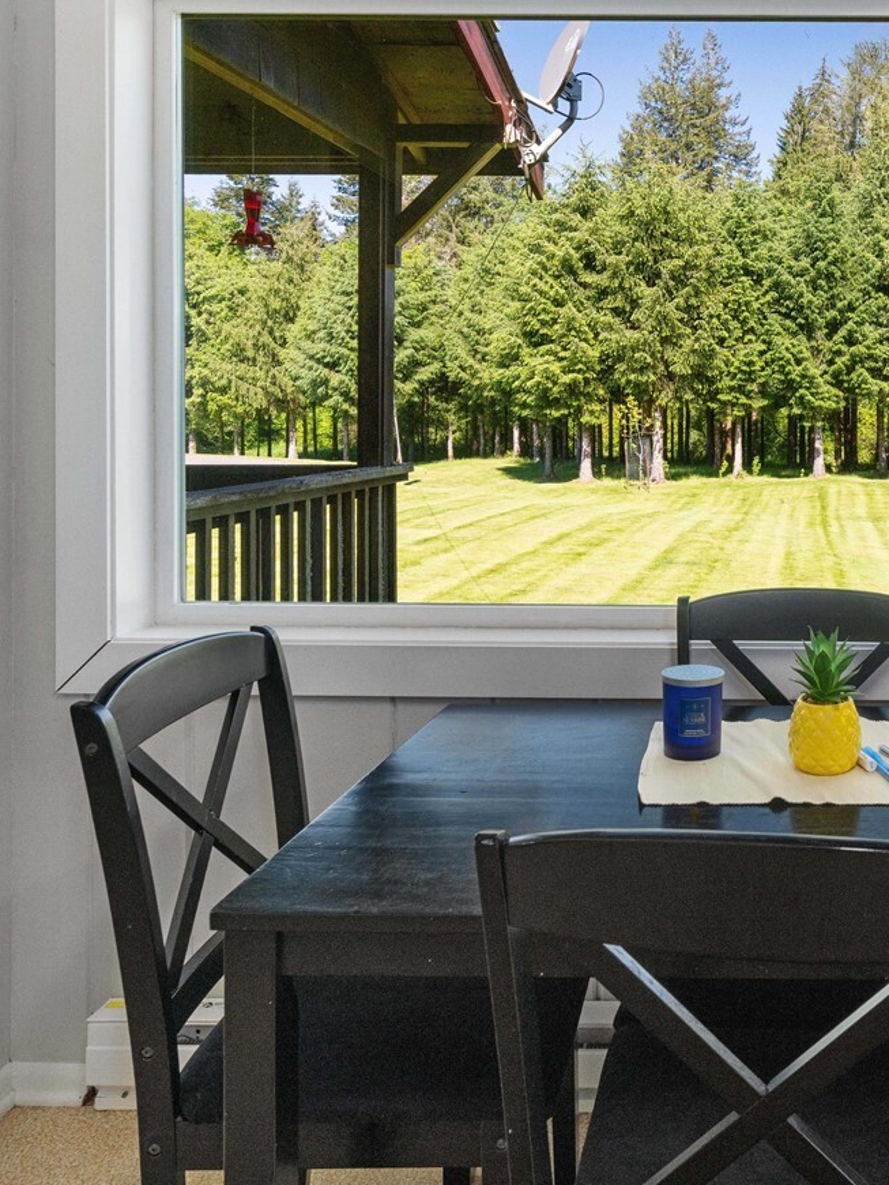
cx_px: 783
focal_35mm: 30
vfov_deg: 59.1
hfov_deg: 43.2
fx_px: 1027
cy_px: 438
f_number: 9
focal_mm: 16
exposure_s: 1/20
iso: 1000
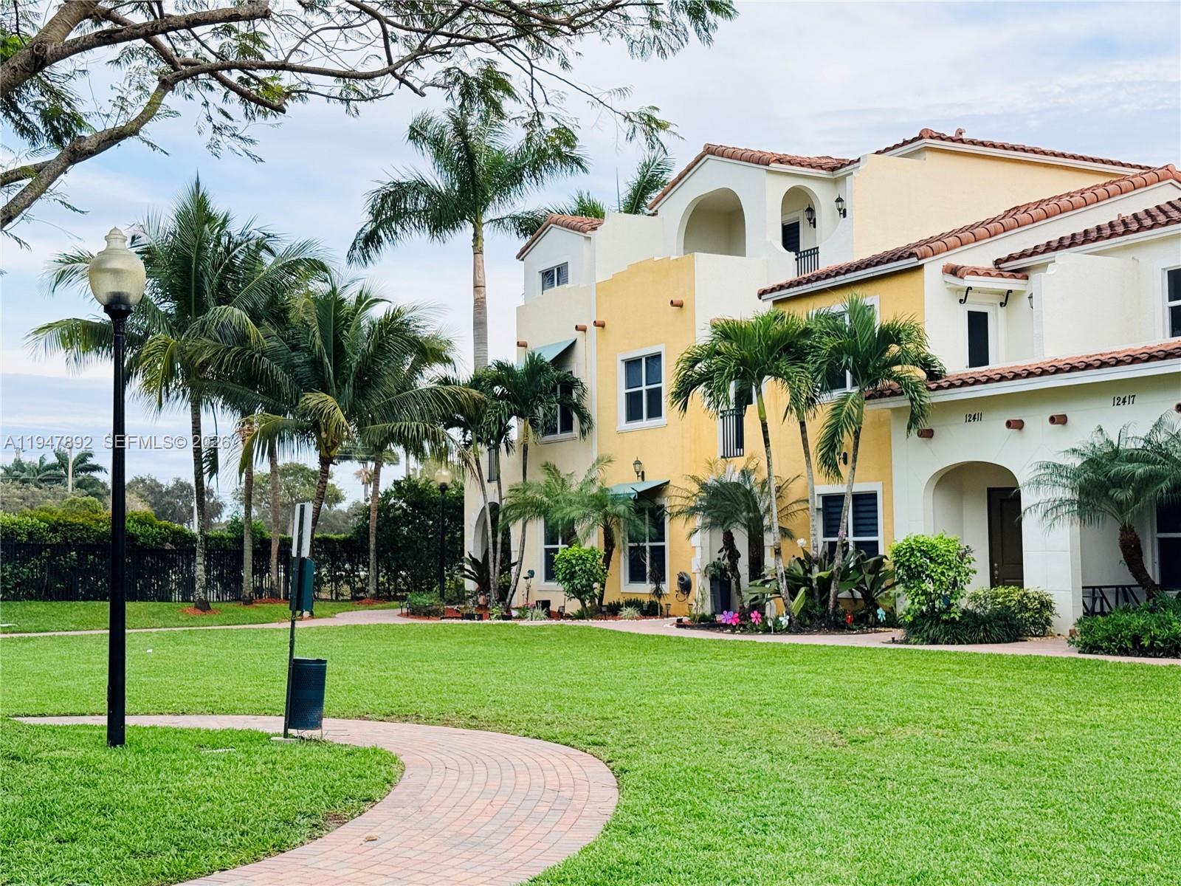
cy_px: 443
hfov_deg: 39.7
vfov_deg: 30.3
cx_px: 590
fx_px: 1638
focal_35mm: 48
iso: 64
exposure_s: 1/1403
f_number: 1.78
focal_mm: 6.76
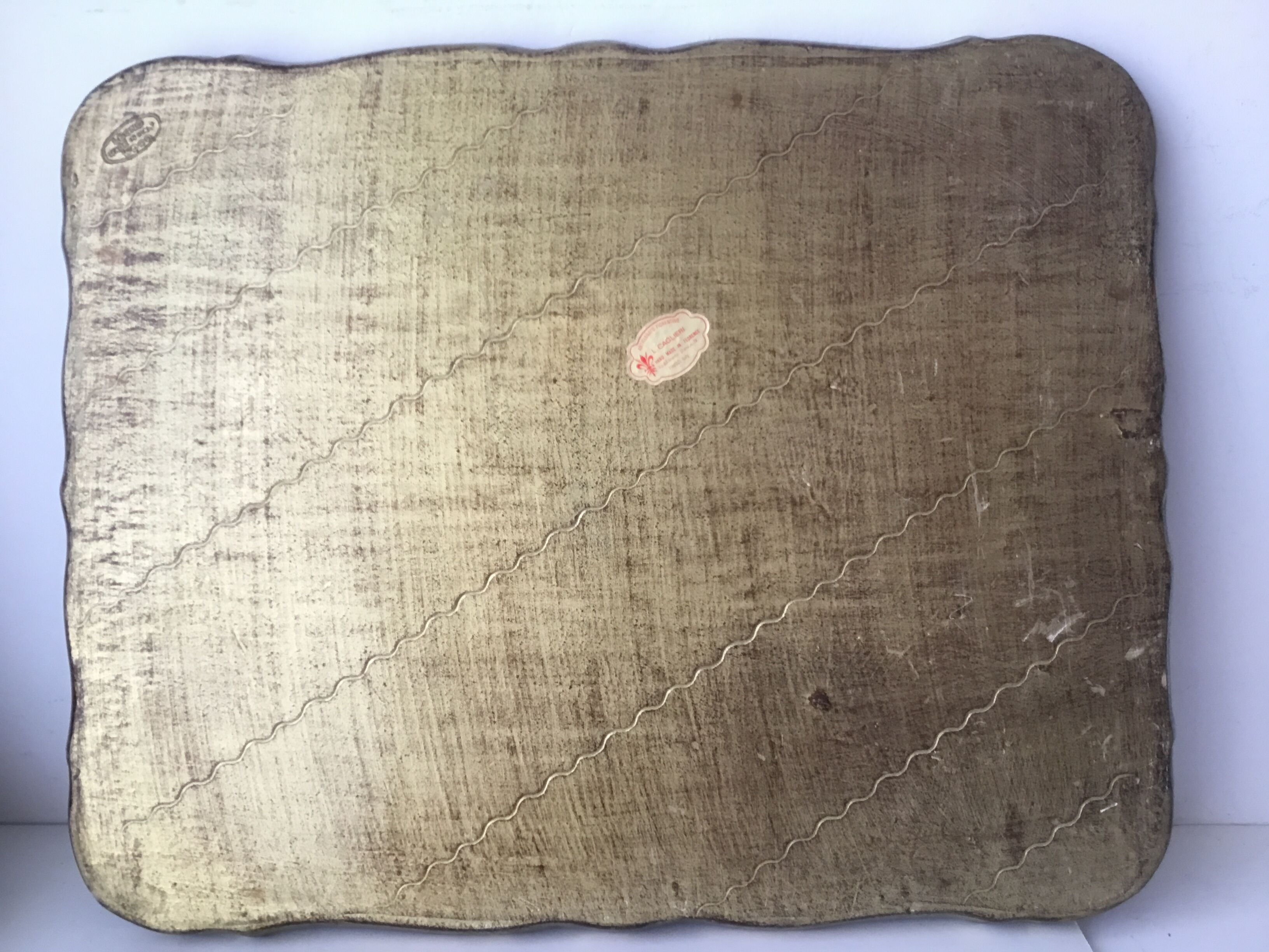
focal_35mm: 31
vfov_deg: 45.4
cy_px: 476
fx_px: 1136
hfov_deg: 58.4
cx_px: 634
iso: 125
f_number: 2.4
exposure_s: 1/33
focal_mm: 3.3
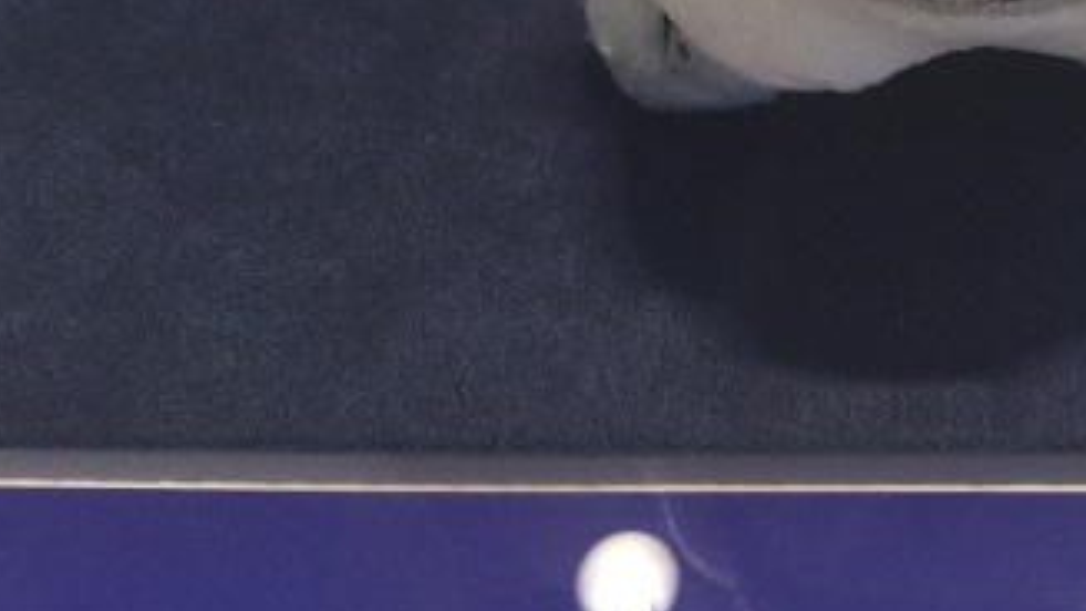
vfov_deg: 18.5
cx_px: 943
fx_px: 1786
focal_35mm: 62
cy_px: -110
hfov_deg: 32.4
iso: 40
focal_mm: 3.3
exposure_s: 1/120
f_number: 2.4
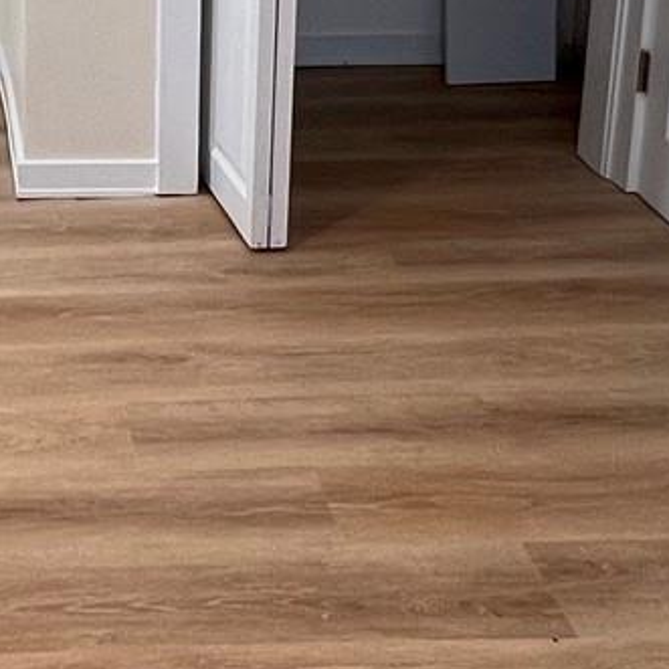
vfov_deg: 23.7
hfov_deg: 22.9
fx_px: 1552
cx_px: -67
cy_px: 65
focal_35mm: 71
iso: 200
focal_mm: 1.57
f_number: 1.8
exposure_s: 1/120
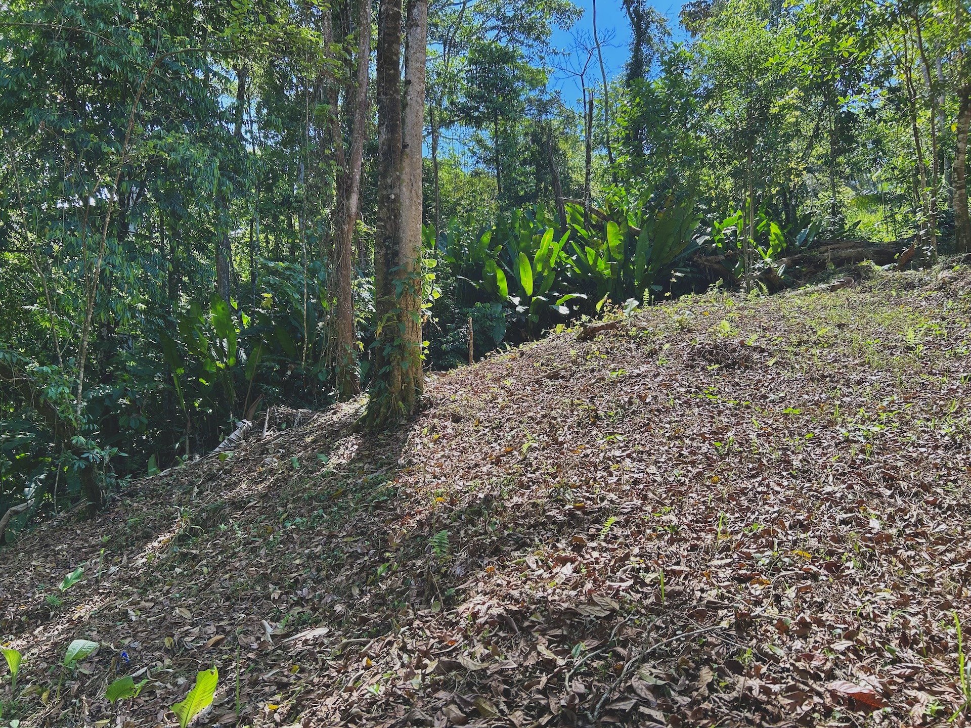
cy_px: 364
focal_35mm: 26
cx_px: 486
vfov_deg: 53.1
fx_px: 729
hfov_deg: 67.3
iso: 50
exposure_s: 1/924
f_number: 1.5
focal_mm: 5.7
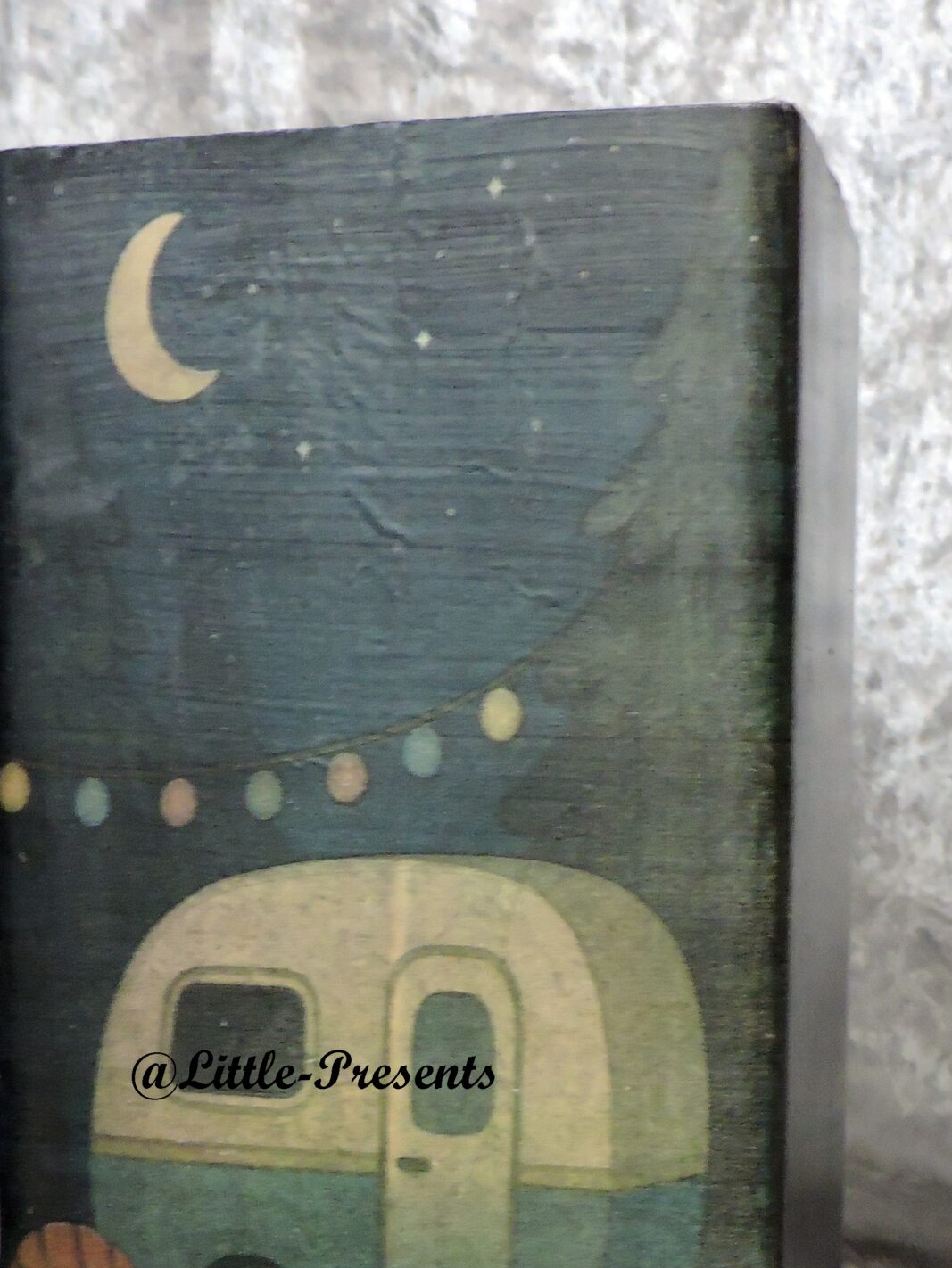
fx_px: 2639
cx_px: 321
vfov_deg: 26.4
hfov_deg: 20.4
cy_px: 1073
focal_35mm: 72
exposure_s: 1/10
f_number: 3.3
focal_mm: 7.1
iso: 800
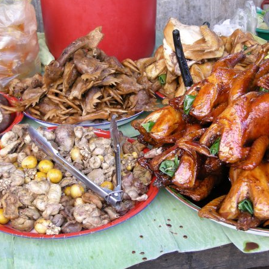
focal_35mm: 61
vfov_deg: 28.2
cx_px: 171
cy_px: 130
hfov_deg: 28.0
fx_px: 536
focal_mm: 10.1
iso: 64
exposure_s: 1/30
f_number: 3.1
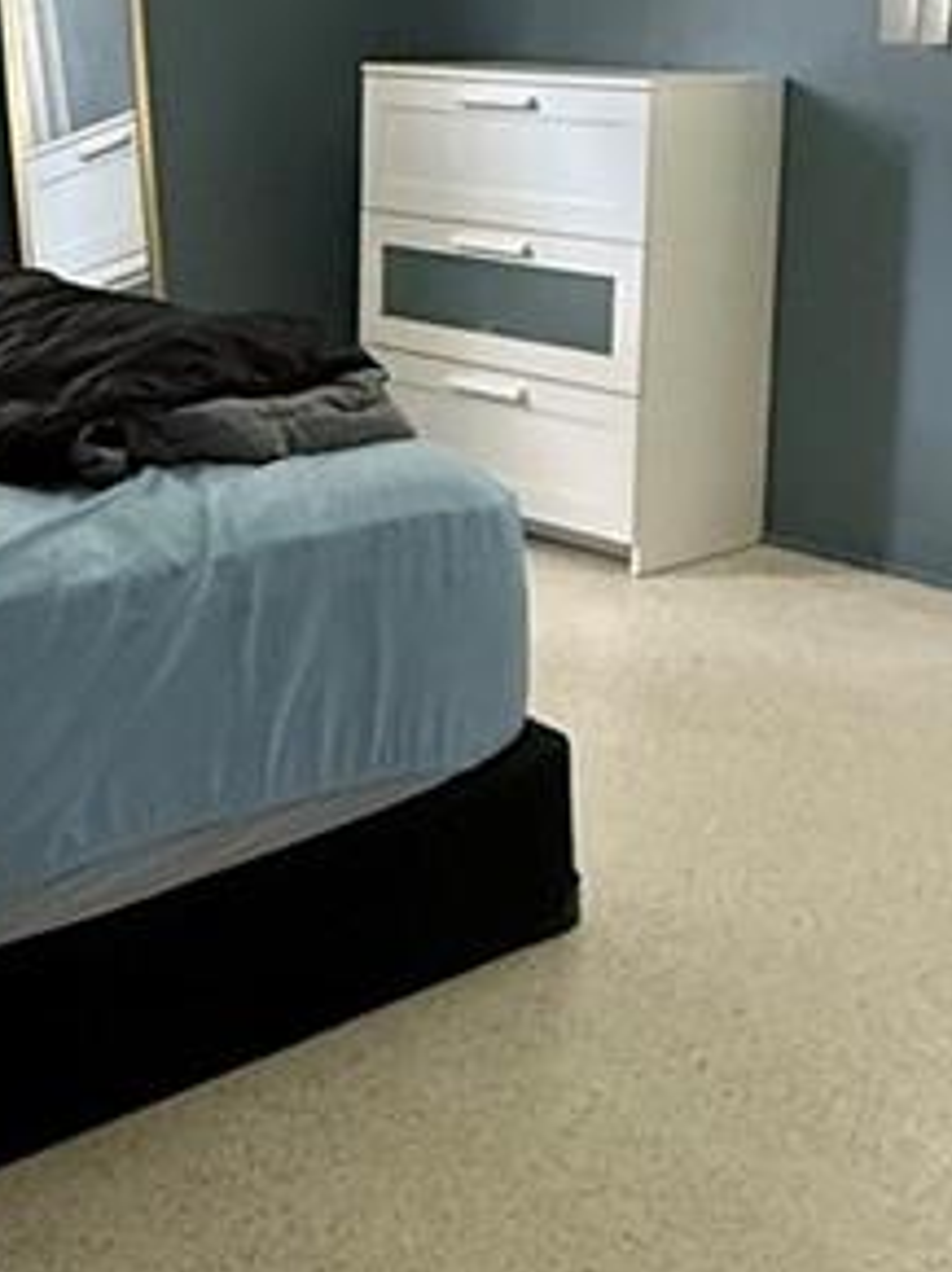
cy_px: 342
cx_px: 369
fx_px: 2130
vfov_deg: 32.7
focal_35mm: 58
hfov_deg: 25.1
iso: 800
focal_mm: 2.22
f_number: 2.2
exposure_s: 1/60
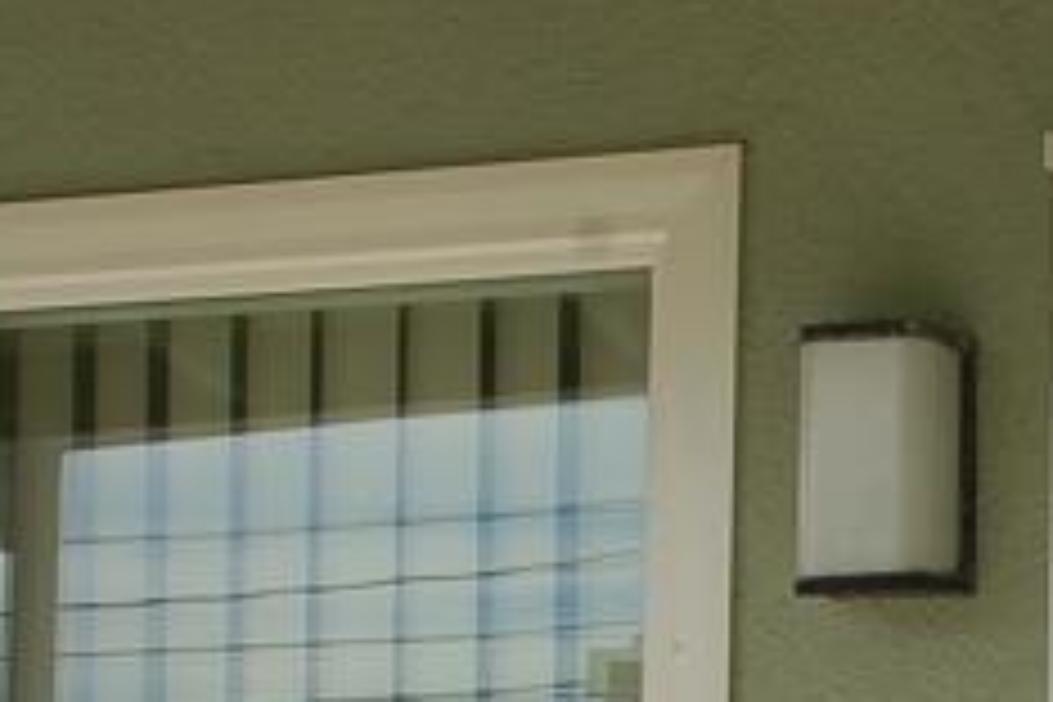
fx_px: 2994
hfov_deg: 19.3
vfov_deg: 12.9
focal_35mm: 102
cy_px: 945
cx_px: 1107
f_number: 9
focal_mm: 25
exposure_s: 1/320
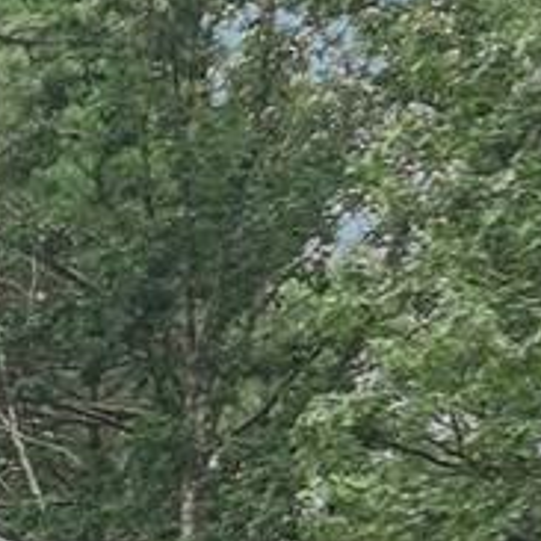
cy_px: 1013
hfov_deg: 7.7
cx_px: -845
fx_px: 3695
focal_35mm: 209
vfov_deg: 8.1
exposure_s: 1/200
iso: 320
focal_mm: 14.5
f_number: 5.6
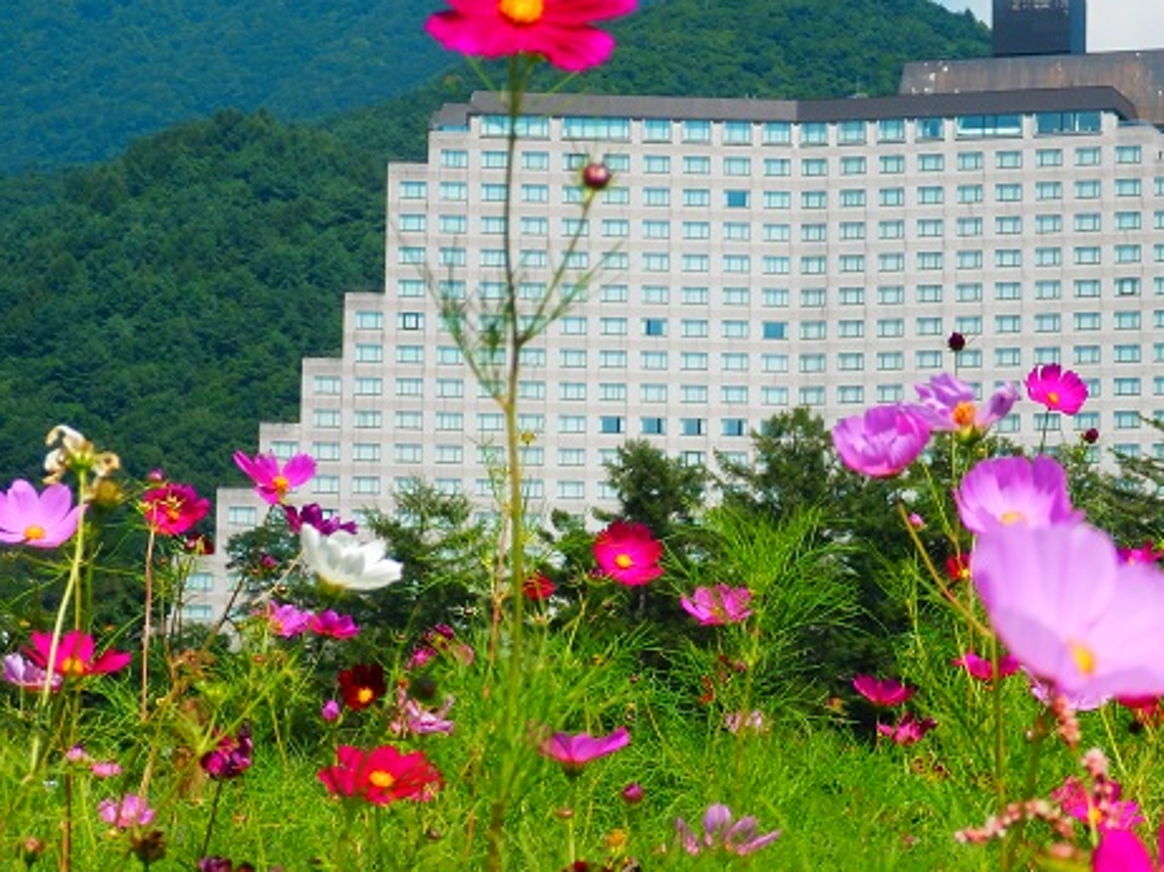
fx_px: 4806
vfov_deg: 10.4
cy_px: 572
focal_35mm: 143
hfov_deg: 13.8
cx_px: 763
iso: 80
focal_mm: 15.8
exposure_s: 1/500
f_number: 4.8
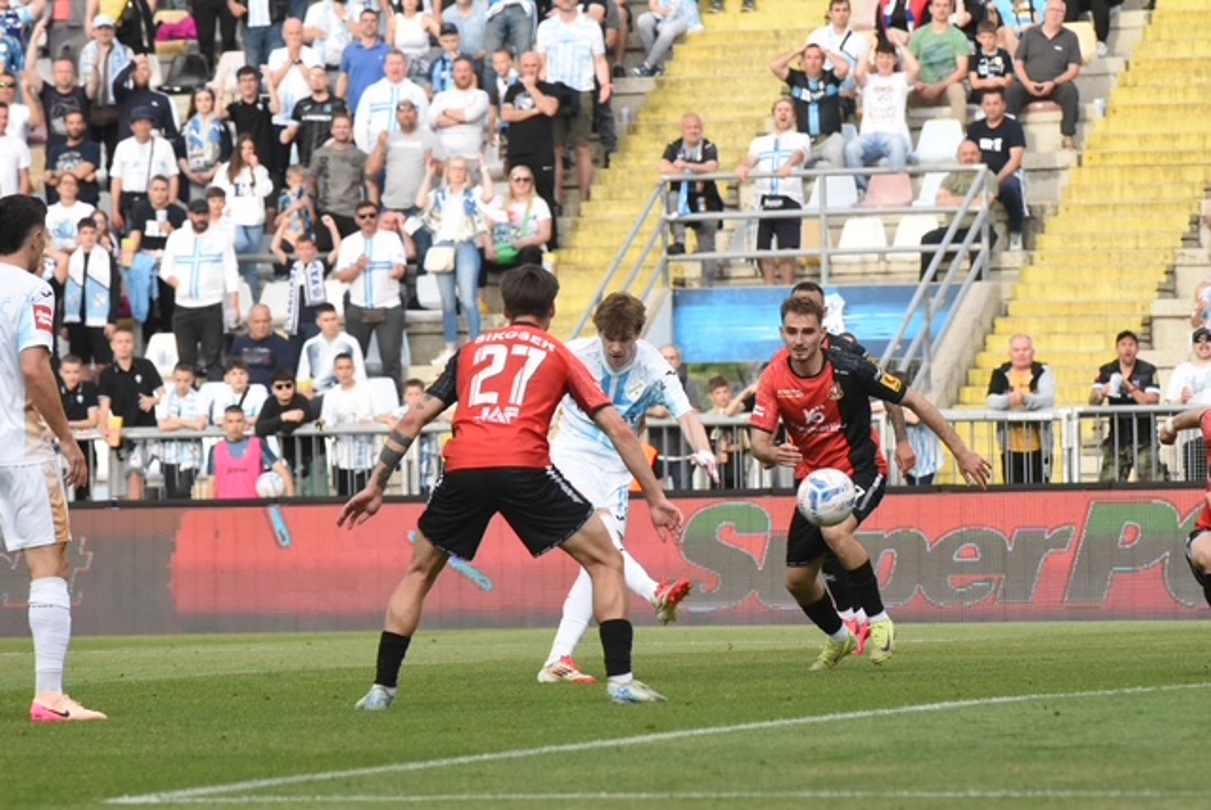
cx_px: 606
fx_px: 10101
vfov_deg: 4.6
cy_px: 405
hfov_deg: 6.9
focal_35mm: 300
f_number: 13
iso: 5000
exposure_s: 1/1600
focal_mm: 300
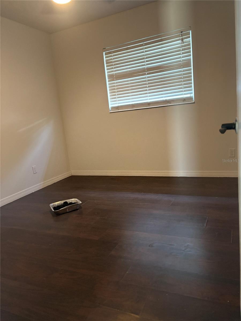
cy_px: 160
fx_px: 241
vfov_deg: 67.3
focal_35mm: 26
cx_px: 120
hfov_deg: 53.1
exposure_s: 1/36
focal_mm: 5.96
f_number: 1.6
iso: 640
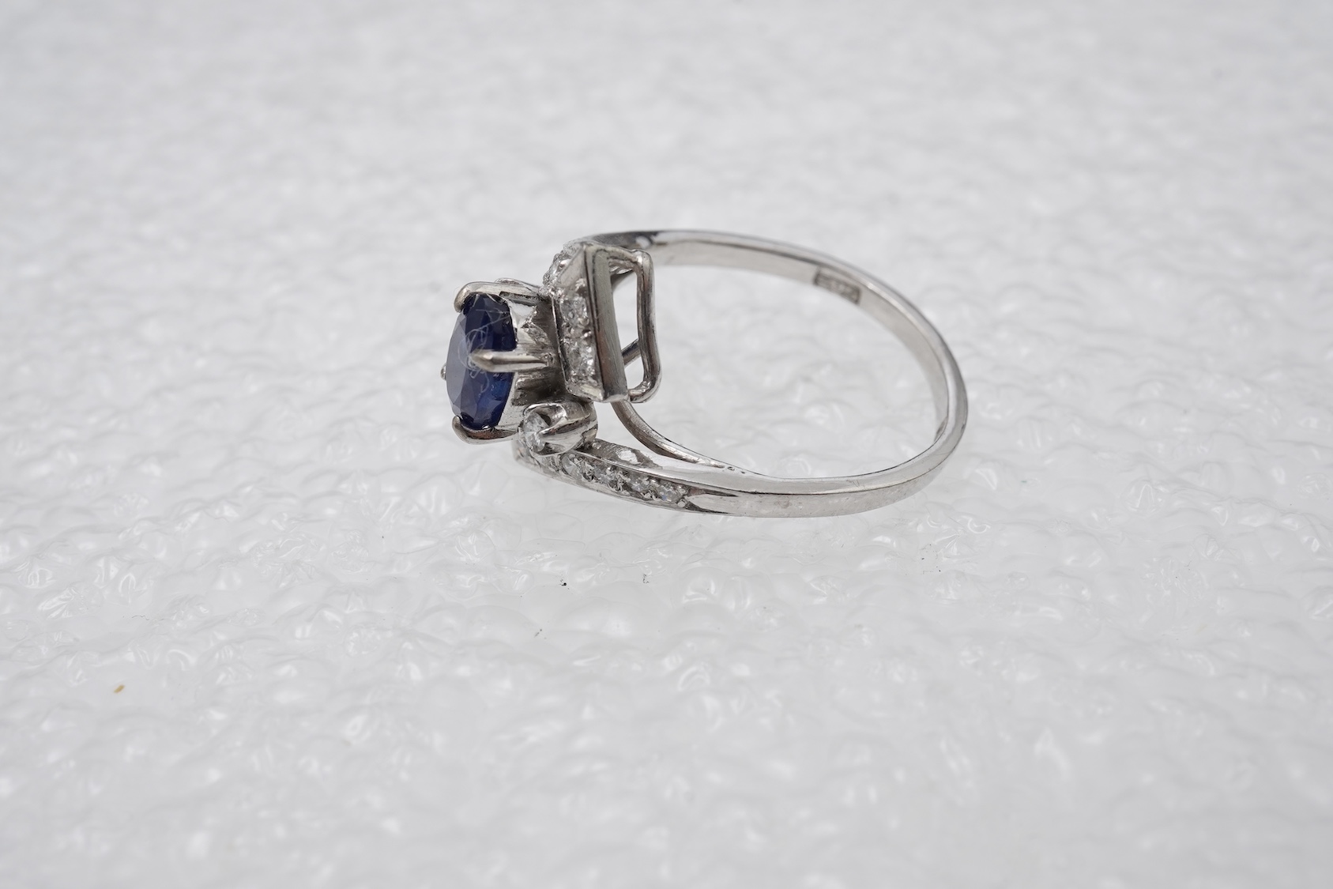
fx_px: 1666
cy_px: 444
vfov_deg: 29.9
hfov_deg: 43.6
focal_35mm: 45
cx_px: 666
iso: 400
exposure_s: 1/125
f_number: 22
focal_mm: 30
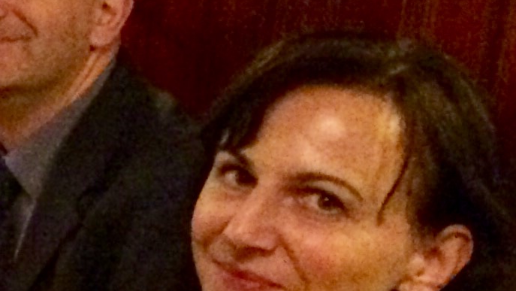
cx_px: -445
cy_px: 244
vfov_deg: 8.1
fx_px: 2053
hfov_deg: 12.9
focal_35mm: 150
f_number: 2.2
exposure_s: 1/17
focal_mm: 4.15
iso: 800
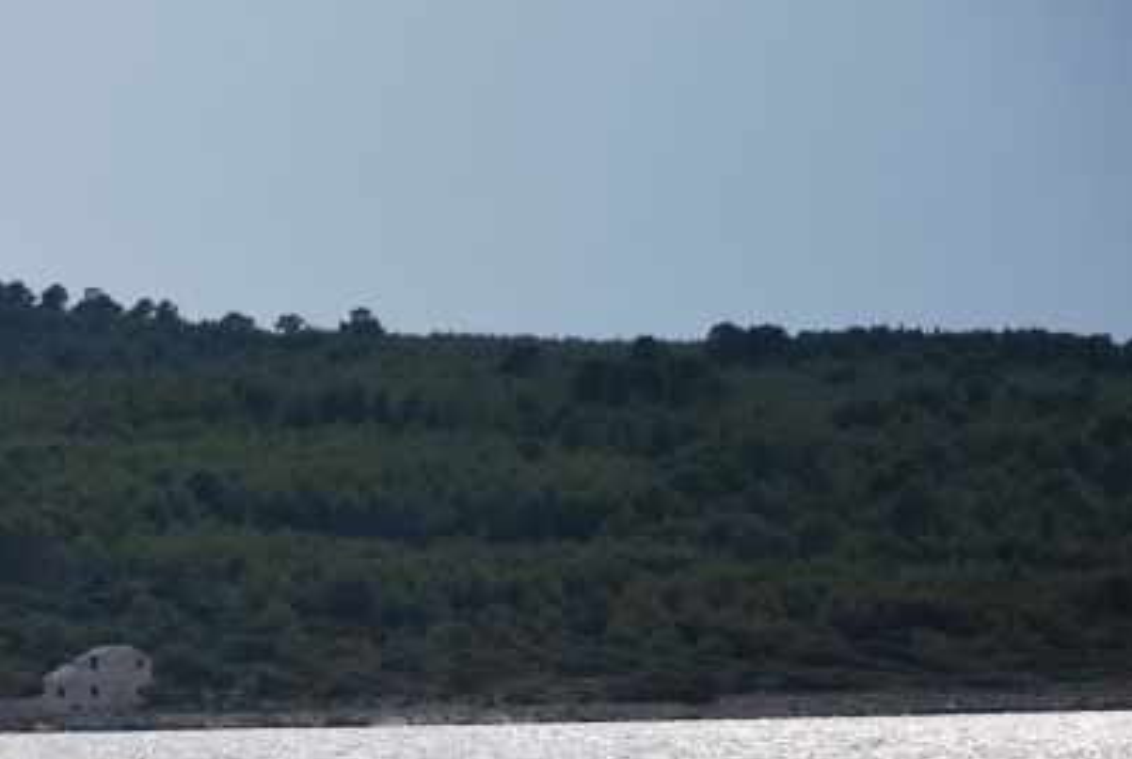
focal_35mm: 314
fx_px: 9892
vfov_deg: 4.4
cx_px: 110
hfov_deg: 6.5
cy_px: 705
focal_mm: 105
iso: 100
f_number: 6.3
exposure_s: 1/640
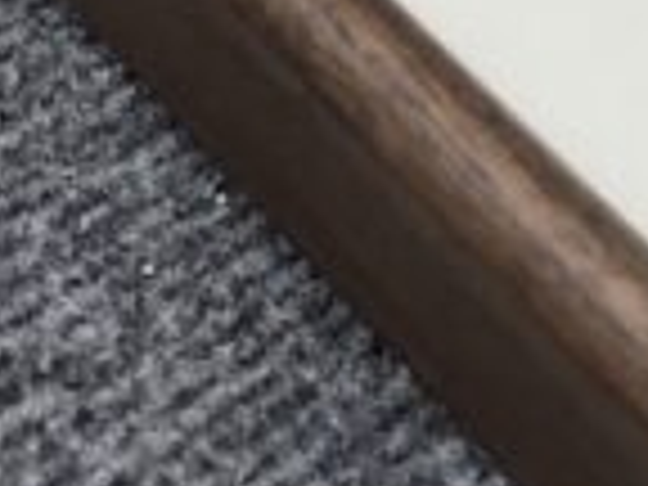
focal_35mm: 164
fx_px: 3070
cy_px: -742
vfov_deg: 8.2
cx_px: 914
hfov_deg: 11.6
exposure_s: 1/100
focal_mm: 6.3
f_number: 1.7
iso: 32
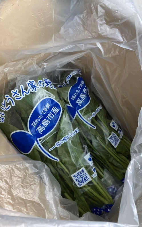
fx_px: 186
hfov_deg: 41.9
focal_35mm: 30
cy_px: 114
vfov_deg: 62.9
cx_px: 67
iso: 50
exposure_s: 1/60
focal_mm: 3.99
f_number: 1.8
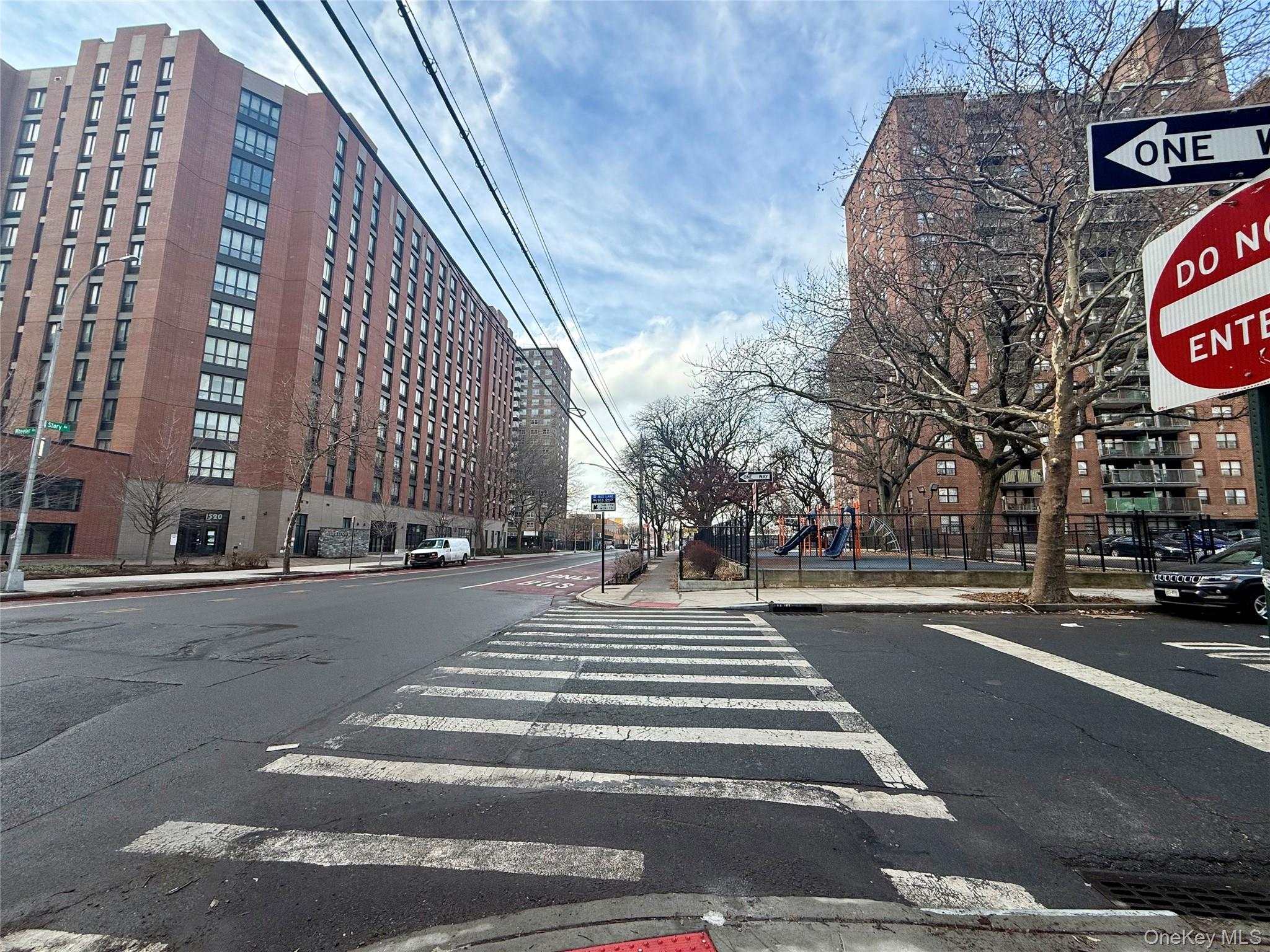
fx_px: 514
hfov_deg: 102.1
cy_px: 476
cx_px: 635
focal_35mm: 14
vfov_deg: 85.7
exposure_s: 1/1167
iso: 50
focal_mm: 2.22
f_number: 2.2
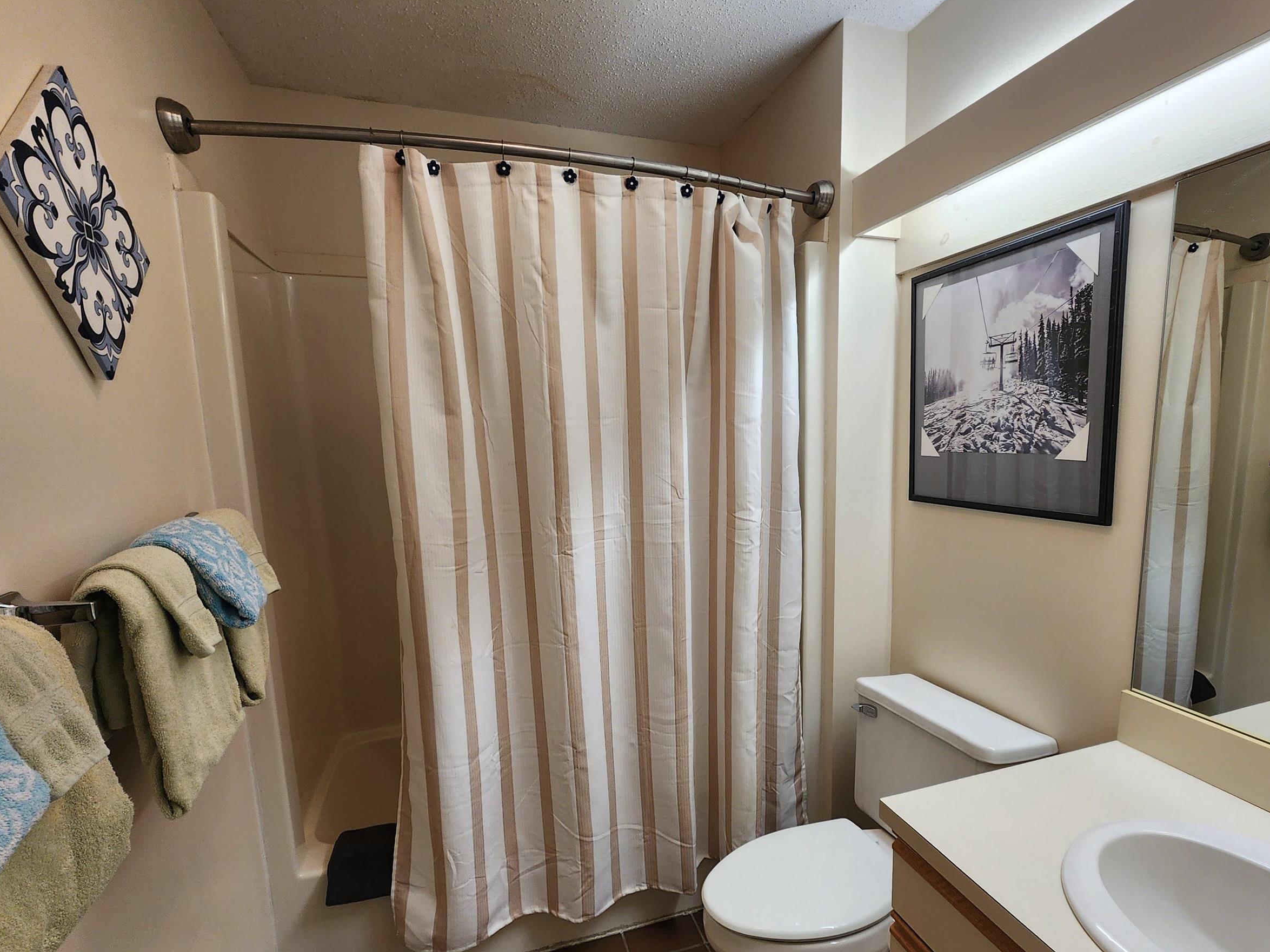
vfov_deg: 74.4
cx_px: 706
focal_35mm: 17
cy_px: 541
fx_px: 624
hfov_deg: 90.7
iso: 125
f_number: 2.2
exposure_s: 1/60
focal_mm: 2.2
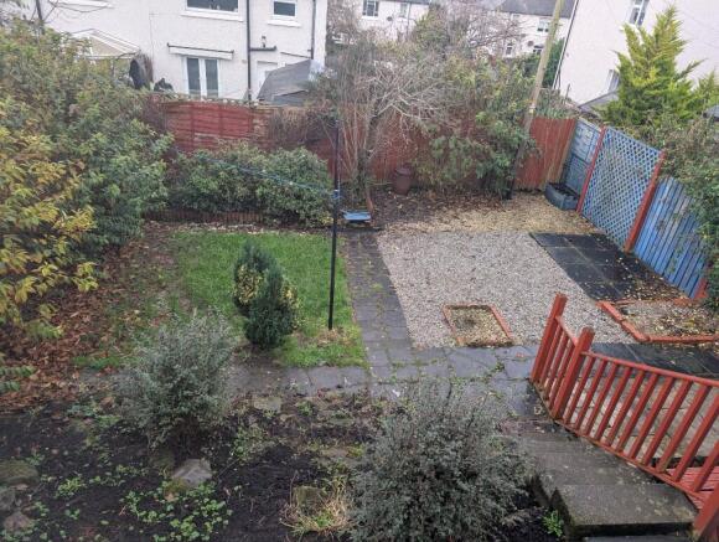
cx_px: 360
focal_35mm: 24
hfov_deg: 71.5
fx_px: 499
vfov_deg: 57.0
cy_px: 271
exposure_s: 1/43.1
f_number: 1.68
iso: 60
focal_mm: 6.9
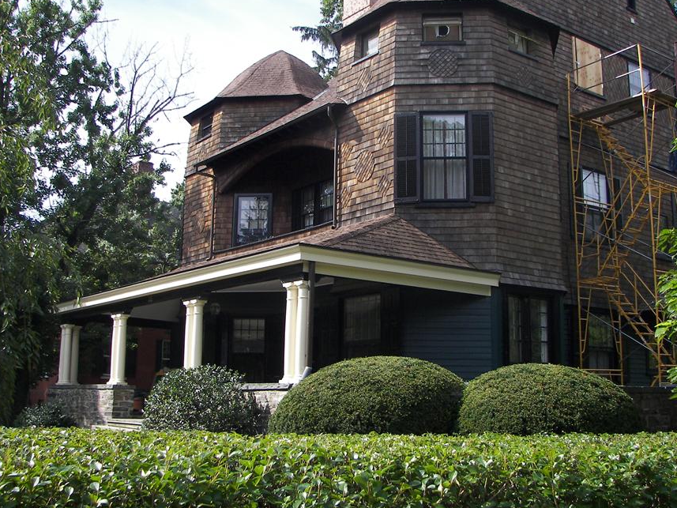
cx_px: 355
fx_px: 841
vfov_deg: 33.6
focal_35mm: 43
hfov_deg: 43.8
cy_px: 218
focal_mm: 6
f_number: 2.8
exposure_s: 1/640
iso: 64
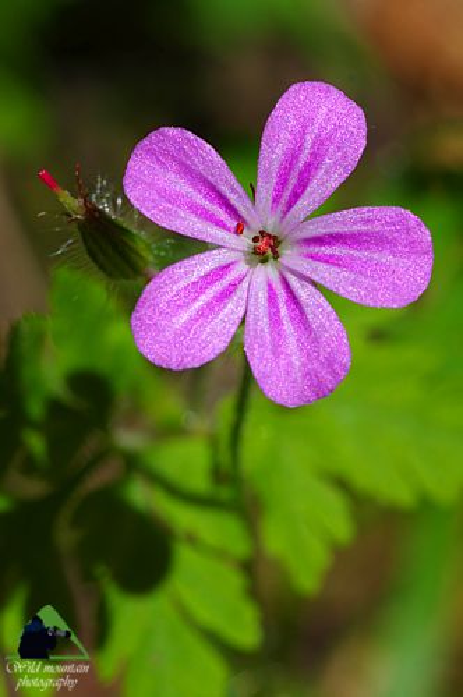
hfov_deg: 9.1
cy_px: 348
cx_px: 232
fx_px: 2902
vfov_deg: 13.7
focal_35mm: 150
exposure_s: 1/400
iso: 200
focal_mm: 100
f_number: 11
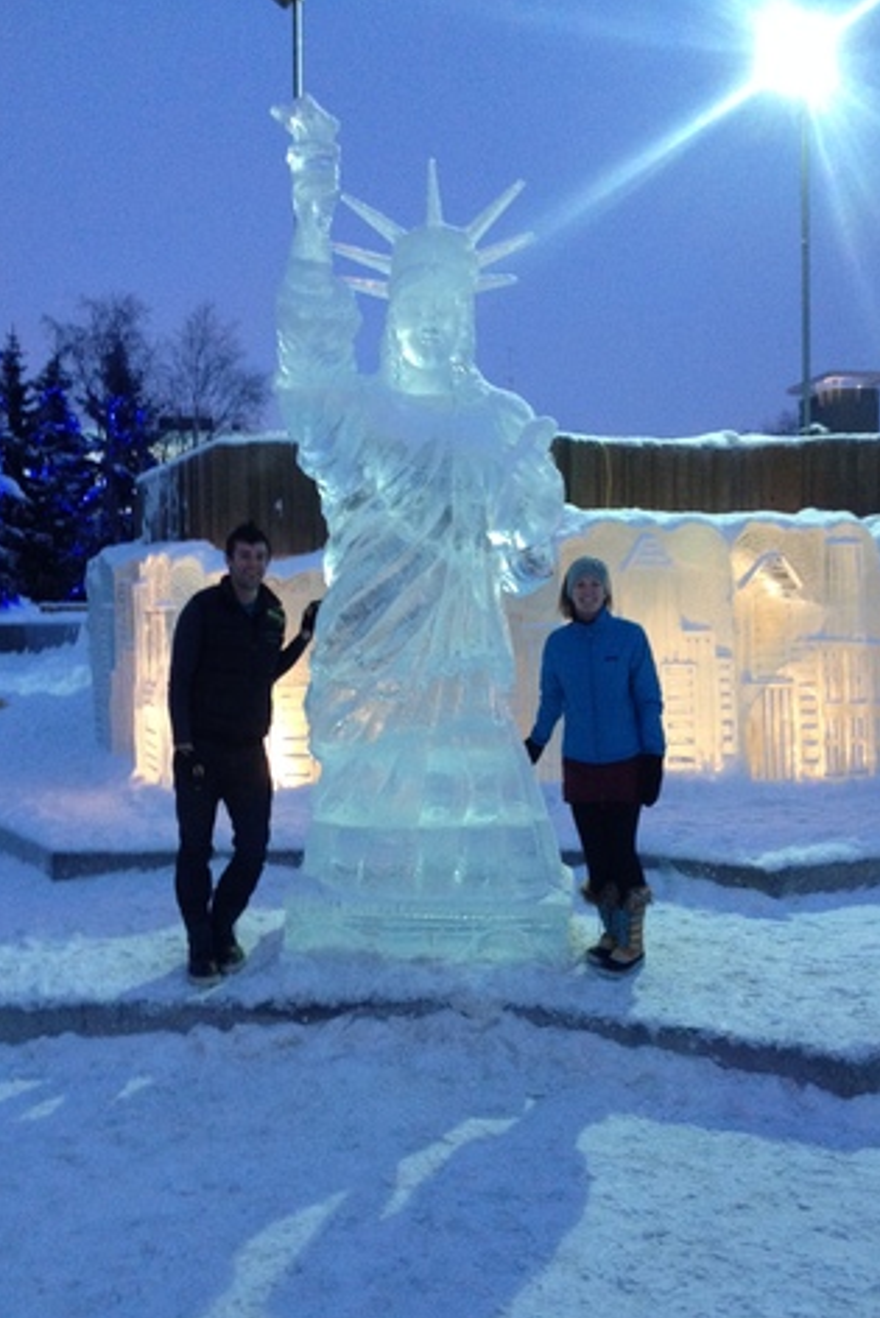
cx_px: 433
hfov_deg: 36.0
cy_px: 662
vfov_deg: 51.9
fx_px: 1356
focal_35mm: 37
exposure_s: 1/20
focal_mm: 4.28
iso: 250
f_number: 2.4
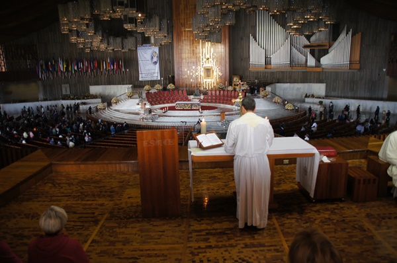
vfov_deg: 39.8
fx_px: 363
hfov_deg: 57.3
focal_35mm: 33
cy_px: 132
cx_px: 198
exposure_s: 1/40
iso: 320
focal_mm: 22
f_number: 4
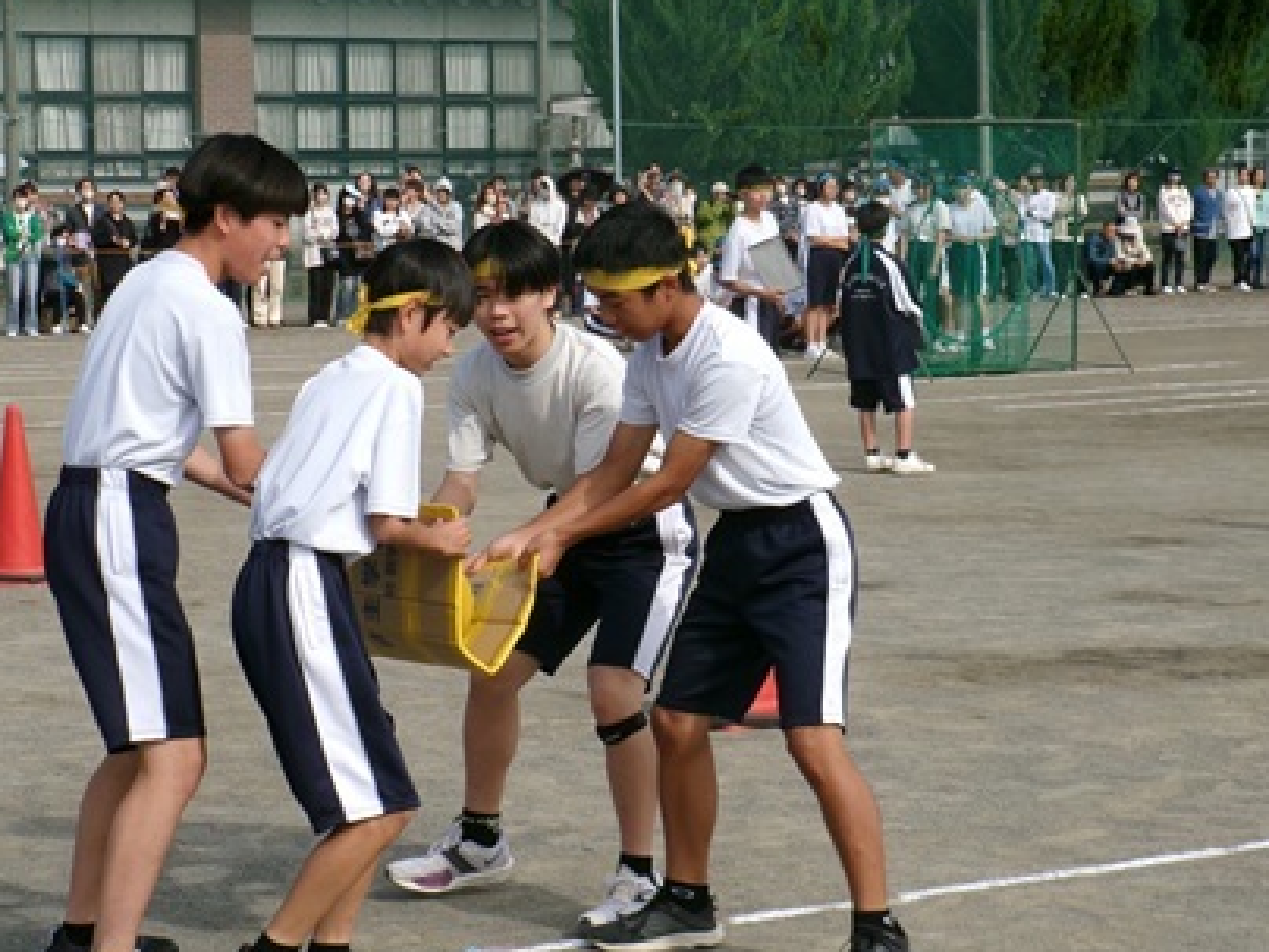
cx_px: 628
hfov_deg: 17.4
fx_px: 4143
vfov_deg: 13.1
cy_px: 474
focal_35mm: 113
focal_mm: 16.9
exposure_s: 1/400
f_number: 5.8
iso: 100
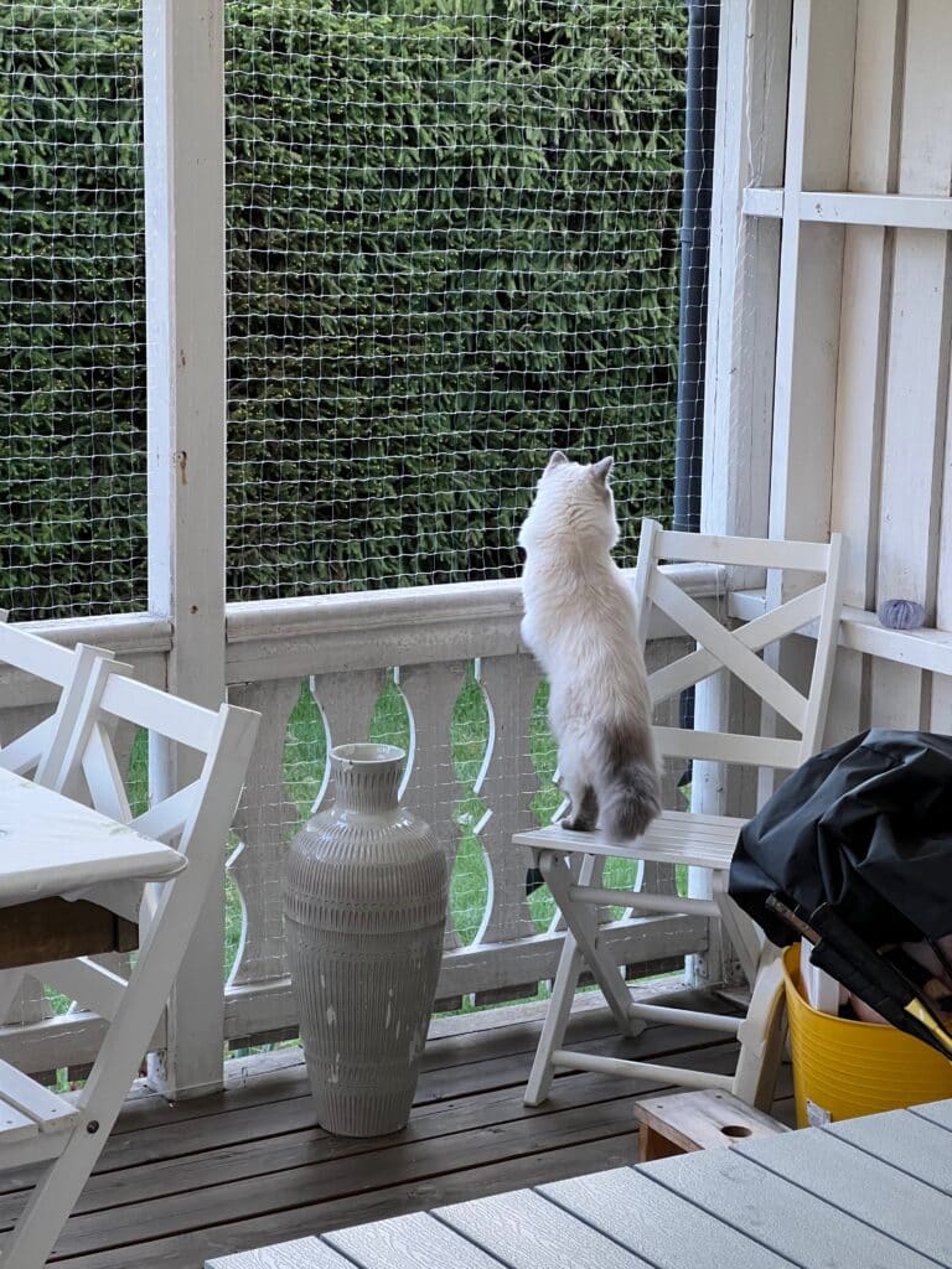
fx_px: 2824
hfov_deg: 19.1
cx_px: 476
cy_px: 634
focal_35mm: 77
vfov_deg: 25.3
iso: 200
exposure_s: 1/99
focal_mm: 9
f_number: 2.8
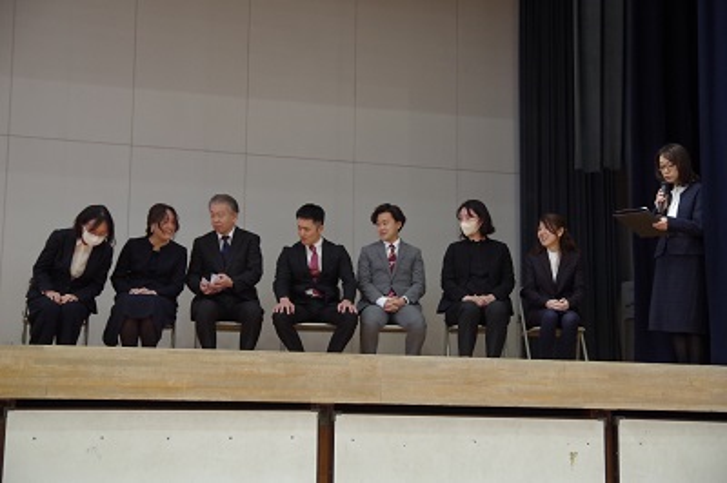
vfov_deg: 23.7
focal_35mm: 57
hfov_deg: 35.1
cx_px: 364
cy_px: 242
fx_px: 1150
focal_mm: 38.13
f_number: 2.8
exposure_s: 1/80
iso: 1600
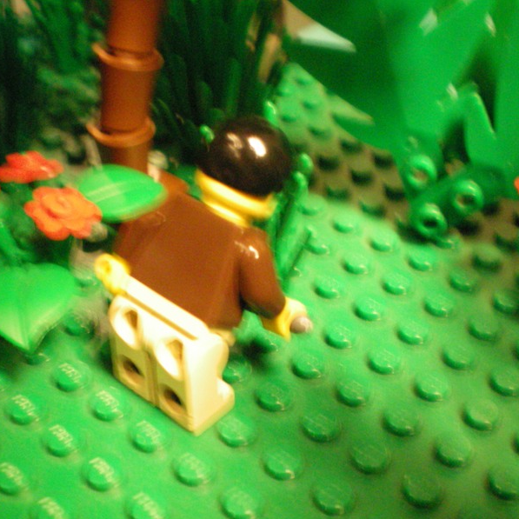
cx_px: 296
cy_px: 260
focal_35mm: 45
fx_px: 763
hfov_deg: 37.5
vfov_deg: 37.6
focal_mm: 6.3
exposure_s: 1/8
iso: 400
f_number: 3.1
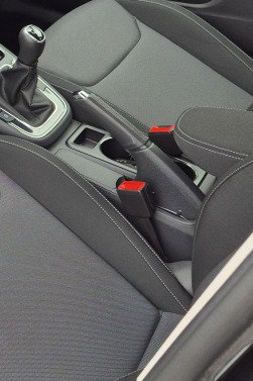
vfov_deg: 30.2
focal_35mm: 65
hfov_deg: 18.6
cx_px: -121
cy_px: 72
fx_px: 686
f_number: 1.8
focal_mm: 5.4
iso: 40
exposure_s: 1/180
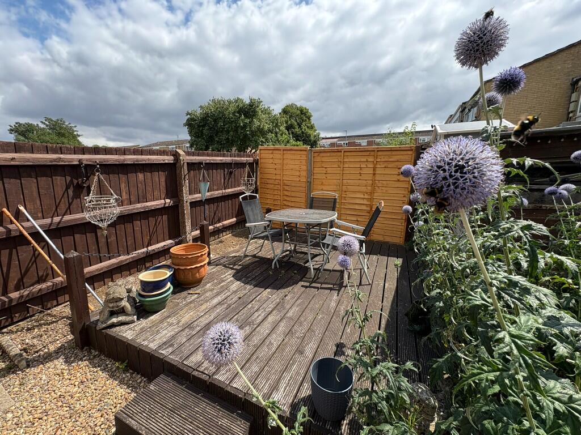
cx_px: 290
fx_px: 235
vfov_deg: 85.7
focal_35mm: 14
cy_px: 218
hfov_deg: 102.1
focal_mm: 2.22
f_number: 2.2
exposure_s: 1/787
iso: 40
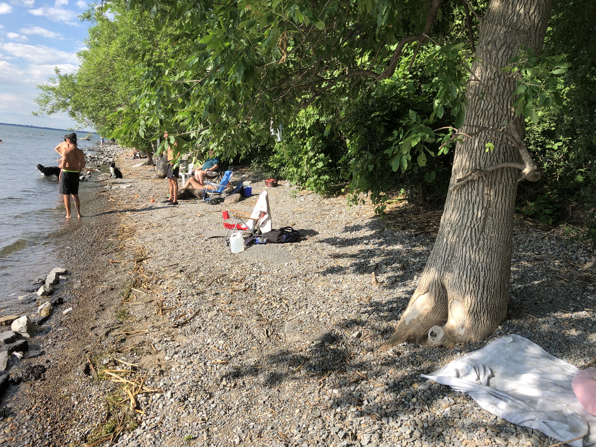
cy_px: 224
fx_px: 482
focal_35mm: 28
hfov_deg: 63.4
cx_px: 298
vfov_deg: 49.7
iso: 20
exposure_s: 1/1043
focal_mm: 3.99
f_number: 1.8
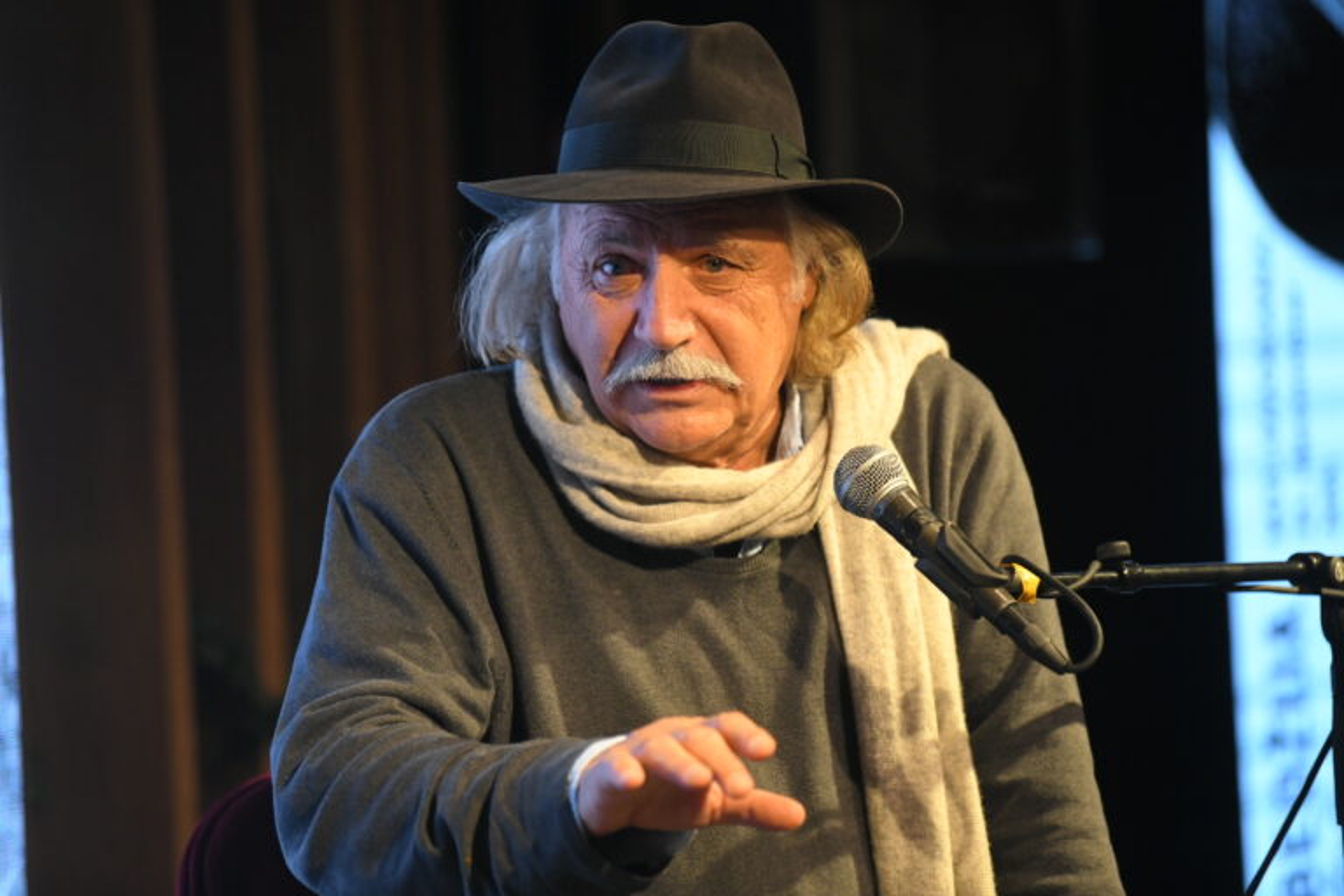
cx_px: 672
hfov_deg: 12.1
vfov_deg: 8.1
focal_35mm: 170
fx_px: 6346
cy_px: 448
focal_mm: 170
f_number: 2.8
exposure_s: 1/500
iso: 2500
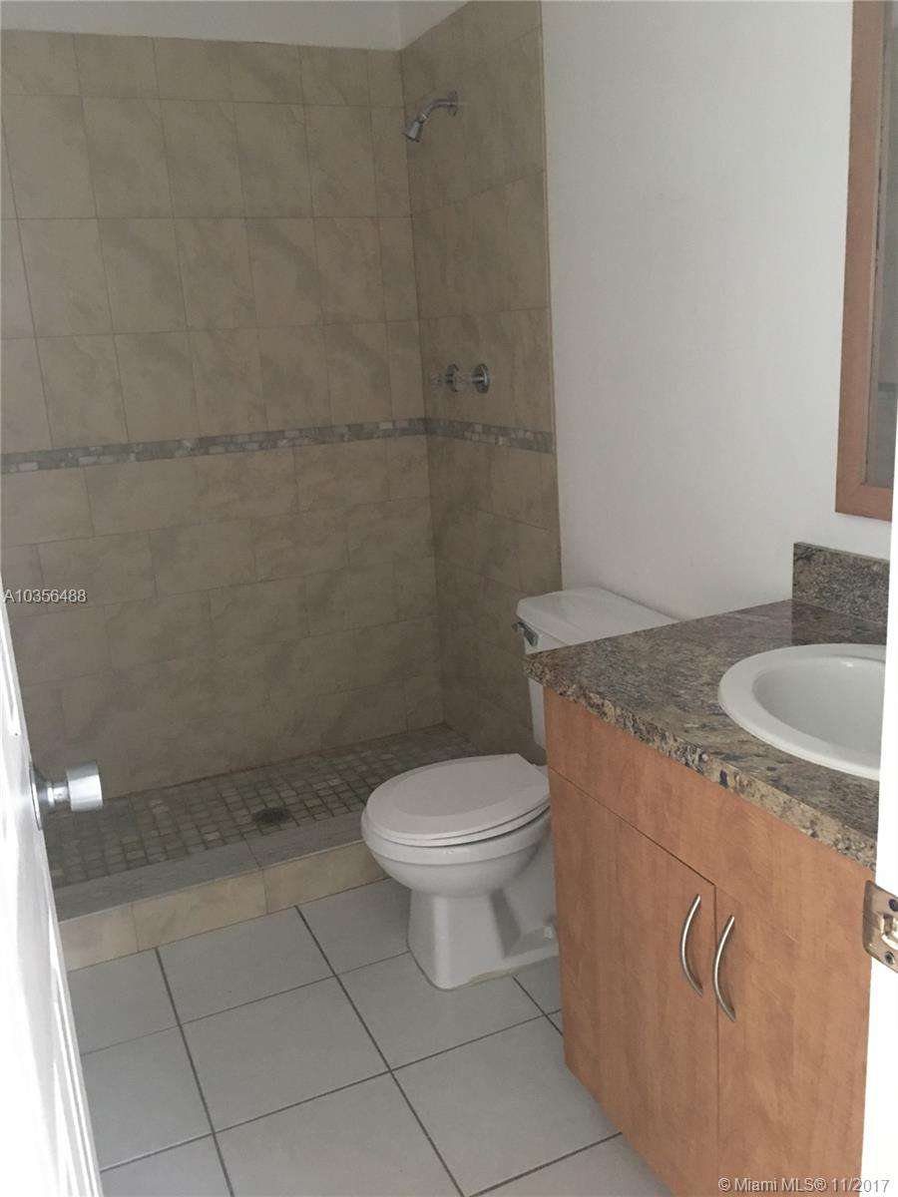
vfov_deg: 61.7
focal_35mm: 29
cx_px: 449
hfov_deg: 48.2
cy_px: 598
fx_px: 1003
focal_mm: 4.15
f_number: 2.2
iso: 100
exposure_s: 1/4
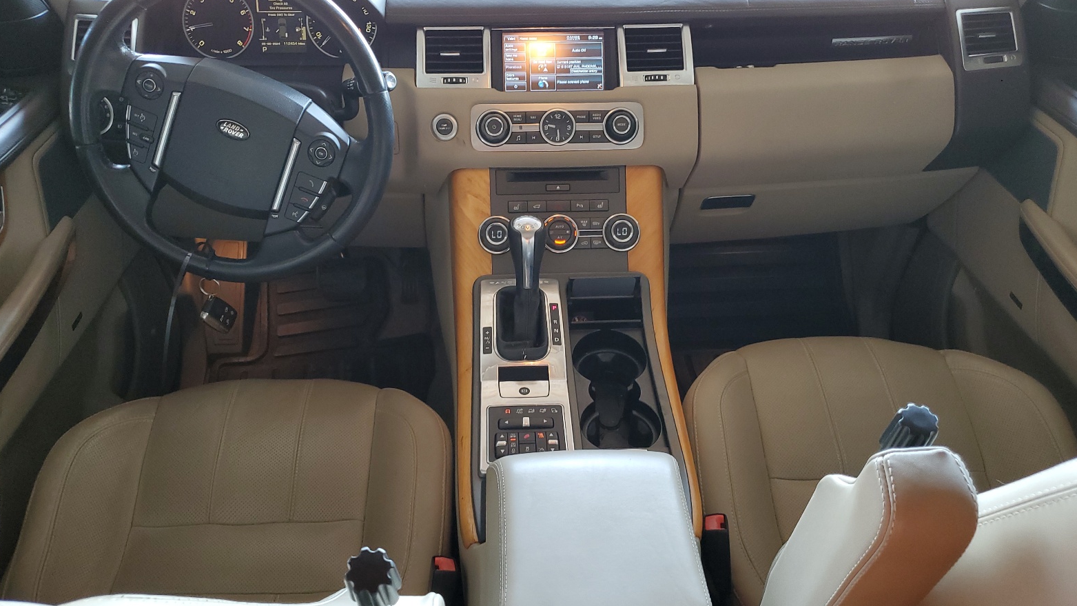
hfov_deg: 66.1
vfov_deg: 40.1
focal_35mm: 29
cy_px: 330
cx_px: 544
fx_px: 828
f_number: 1.5
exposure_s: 1/60.2
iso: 74
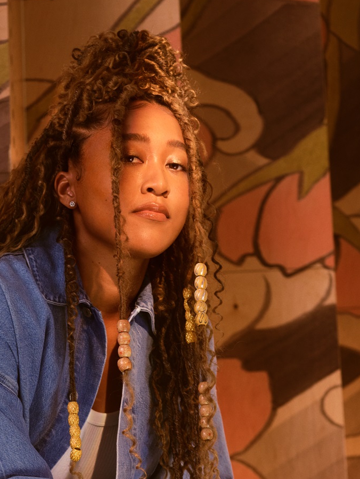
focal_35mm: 111
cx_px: 64
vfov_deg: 17.2
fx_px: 1539
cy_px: 517
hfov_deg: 13.3
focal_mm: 63
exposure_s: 1/160
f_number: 4
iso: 800
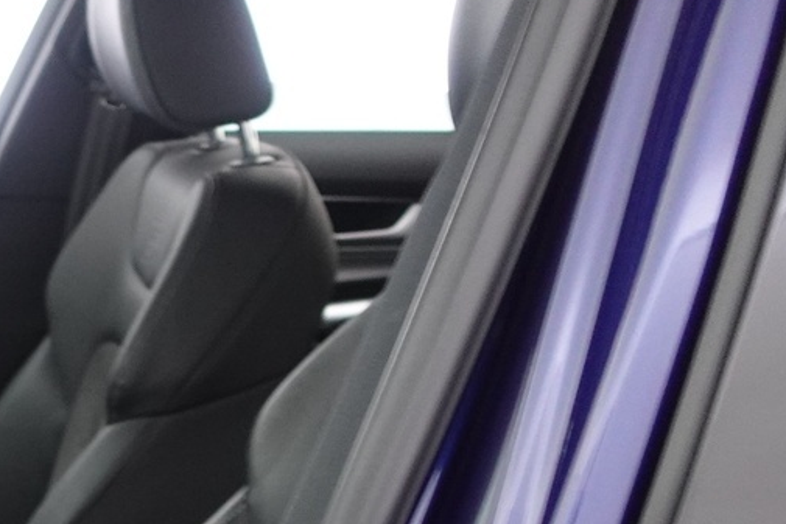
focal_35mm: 77
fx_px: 1682
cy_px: 667
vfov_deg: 16.8
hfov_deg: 21.9
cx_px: -388
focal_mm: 9.4
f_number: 1.8
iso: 800
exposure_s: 1/25
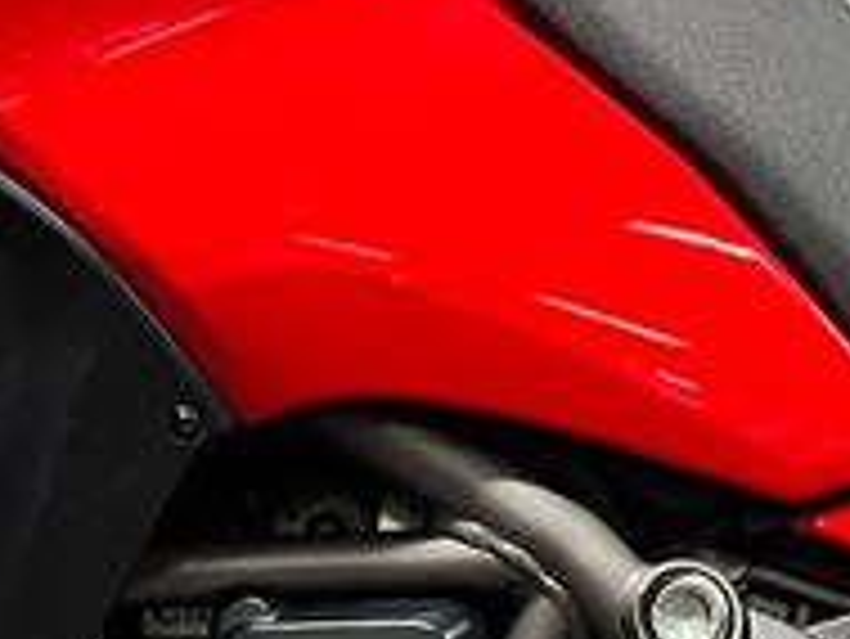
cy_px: 1030
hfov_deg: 22.0
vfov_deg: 15.2
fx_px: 2162
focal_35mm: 88
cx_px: 643
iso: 500
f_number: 1.6
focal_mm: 5.1
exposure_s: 1/33
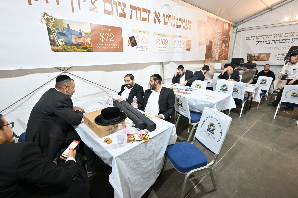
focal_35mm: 18
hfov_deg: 91.6
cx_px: 149
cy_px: 99
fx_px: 145
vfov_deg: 68.9
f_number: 4.5
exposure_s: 1/250
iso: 2500
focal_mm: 17.5
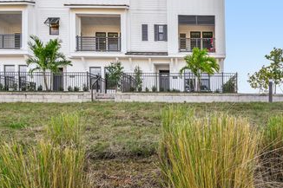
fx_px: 181
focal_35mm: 23
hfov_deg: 73.1
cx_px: 195
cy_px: 67
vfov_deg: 54.2
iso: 100
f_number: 7.1
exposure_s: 1/160
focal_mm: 10
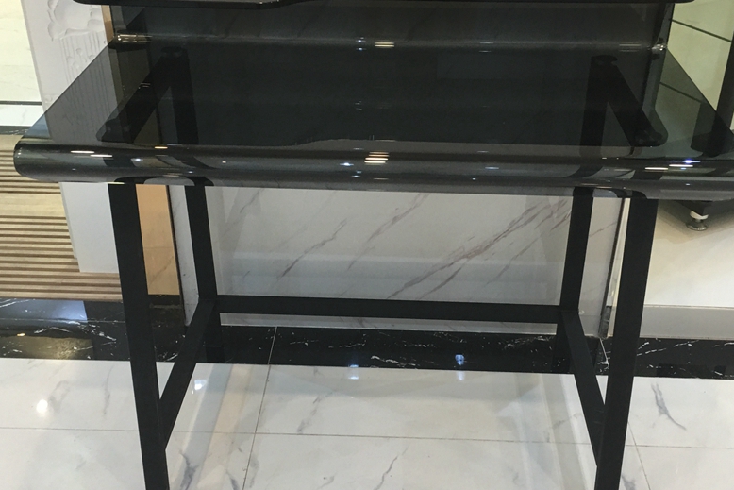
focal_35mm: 31
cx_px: 372
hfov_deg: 60.3
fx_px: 632
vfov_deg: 42.3
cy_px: 238
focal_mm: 4.15
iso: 50
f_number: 2.2
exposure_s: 1/17
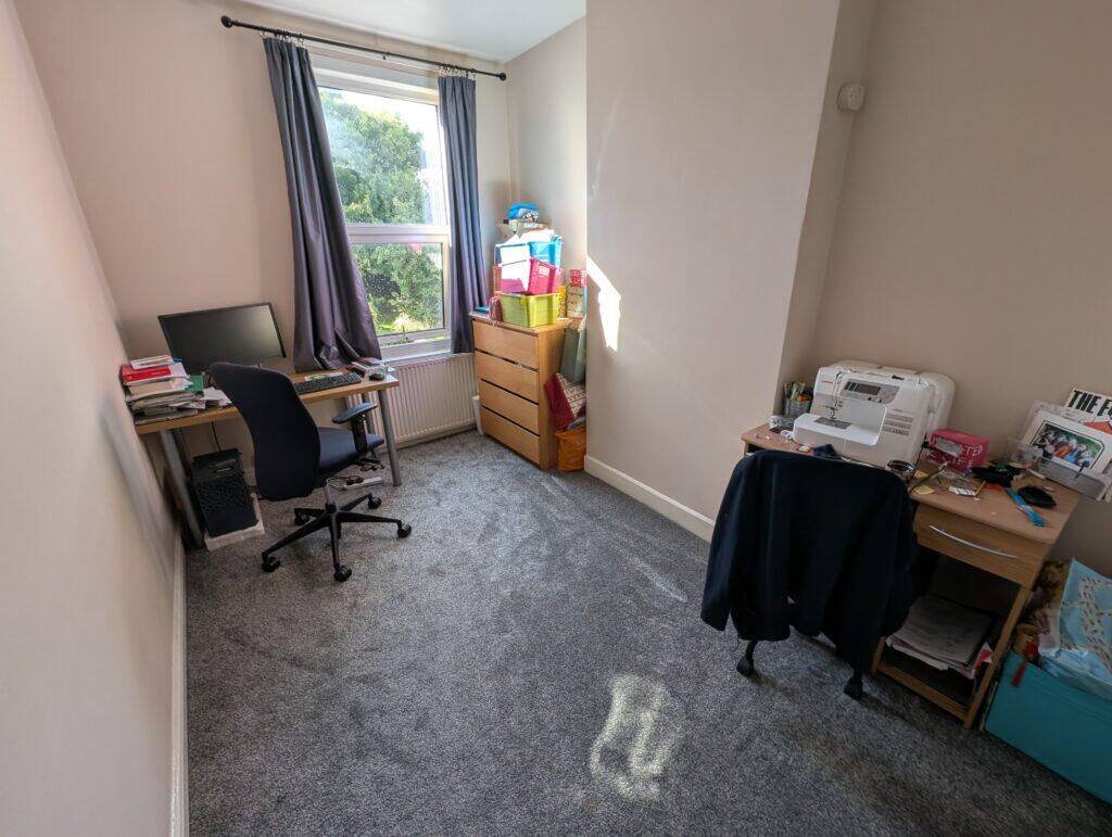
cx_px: 556
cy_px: 418
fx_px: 418
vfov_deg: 90.1
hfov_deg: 106.1
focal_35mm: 13
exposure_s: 1/78.1
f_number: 2.2
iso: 48
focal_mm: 1.95
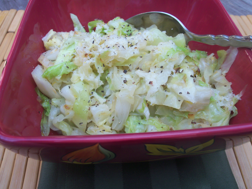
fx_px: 255
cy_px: 94
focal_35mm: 35
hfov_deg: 52.6
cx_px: 126
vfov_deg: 40.7
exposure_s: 1/60
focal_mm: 6.3
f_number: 3
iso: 64
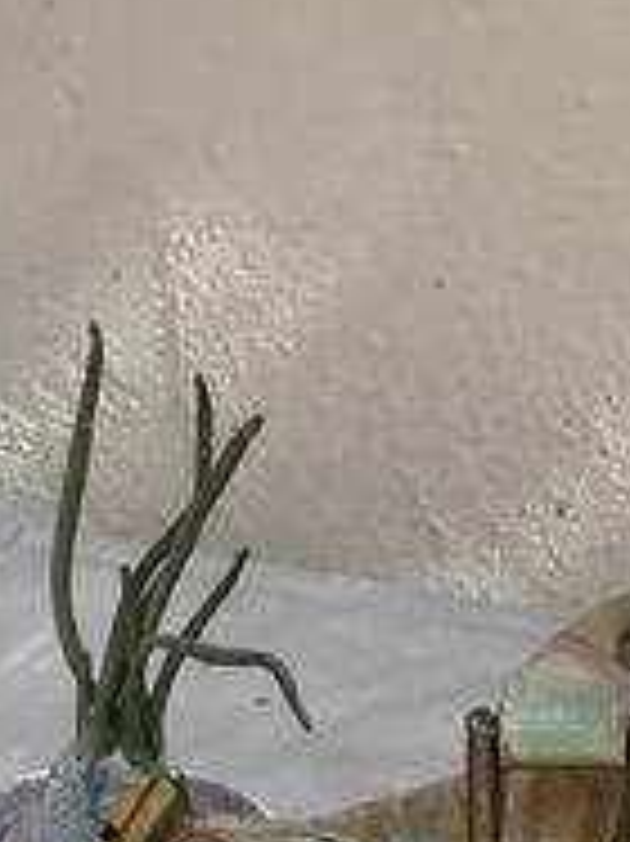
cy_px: 1567
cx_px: 914
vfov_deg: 11.0
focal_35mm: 166
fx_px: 4033
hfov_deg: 8.7
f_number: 2.4
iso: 25
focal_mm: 3.3
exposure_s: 1/131
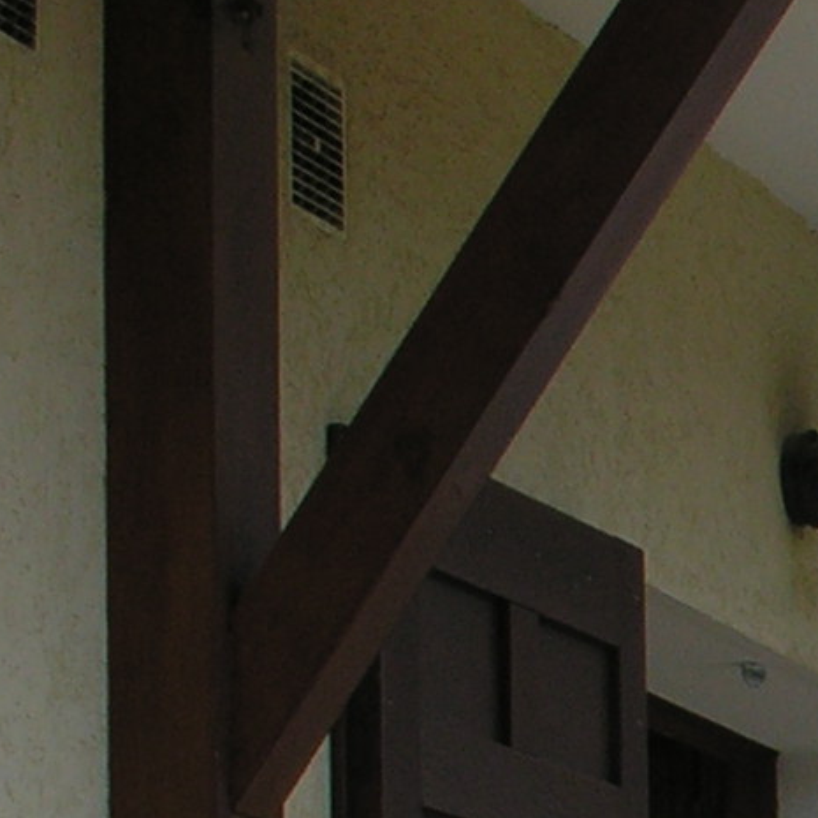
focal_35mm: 217
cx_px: 1464
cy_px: 1427
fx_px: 5802
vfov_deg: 7.8
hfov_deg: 7.8
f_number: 6.3
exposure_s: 1/270
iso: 50
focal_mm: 8.9
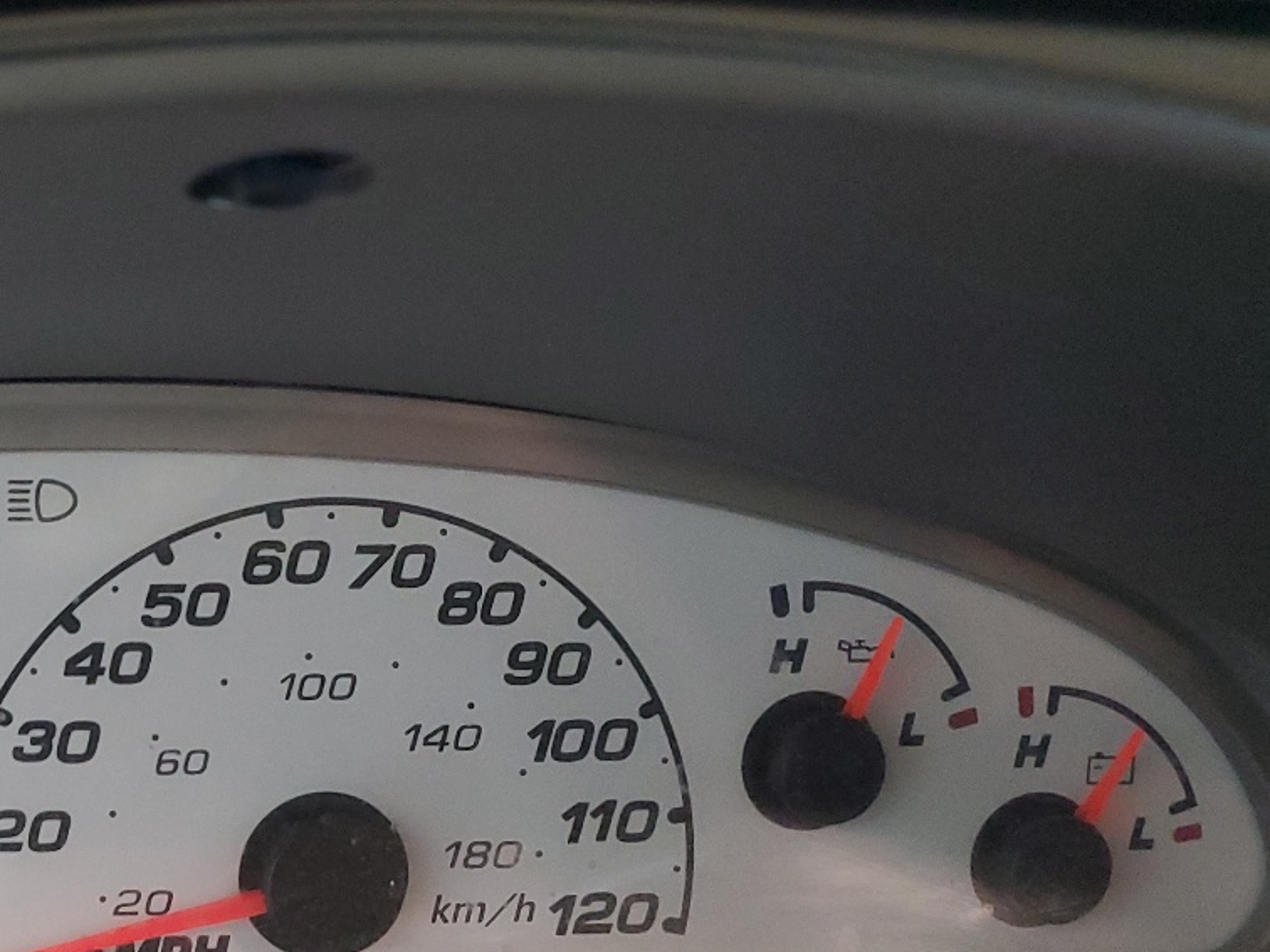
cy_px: 698
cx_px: 39
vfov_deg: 26.3
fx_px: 2018
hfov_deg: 32.5
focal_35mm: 55
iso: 301
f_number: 1.5
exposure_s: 1/20
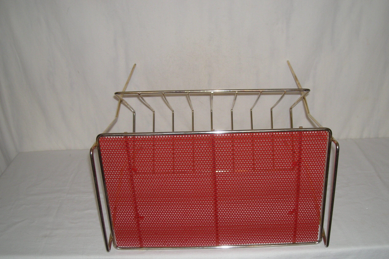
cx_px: 201
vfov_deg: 30.5
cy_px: 145
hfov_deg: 44.5
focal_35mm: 44
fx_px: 475
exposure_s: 1/59.2
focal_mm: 5.7
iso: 50
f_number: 2.8
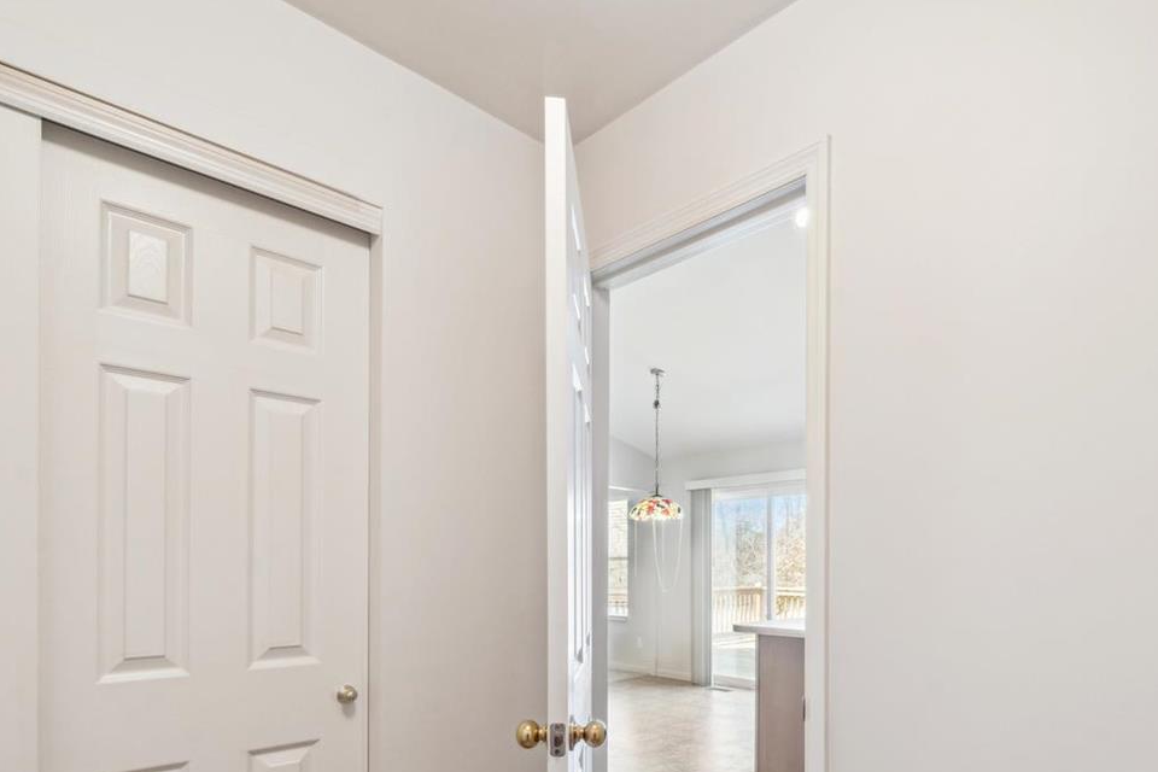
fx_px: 643
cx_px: 691
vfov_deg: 59.2
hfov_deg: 83.0
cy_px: 563
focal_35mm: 20
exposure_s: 1/8
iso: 320
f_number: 8
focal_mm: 12
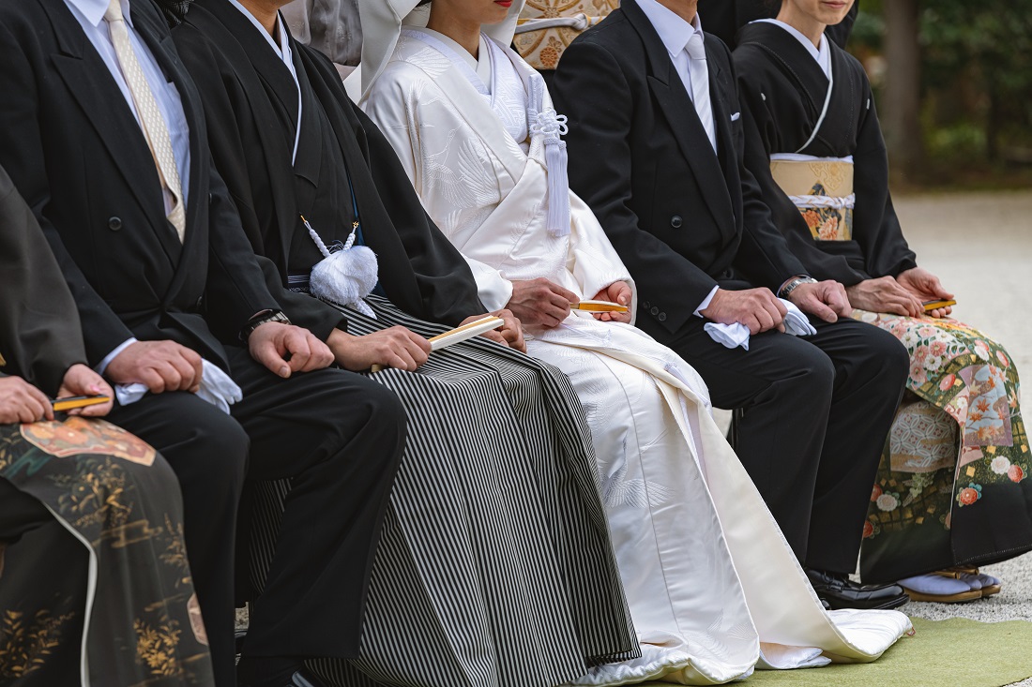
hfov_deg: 10.3
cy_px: 344
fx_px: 5732
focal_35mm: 200
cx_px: 516
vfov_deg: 6.9
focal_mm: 200
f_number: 5.6
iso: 200
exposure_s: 1/320
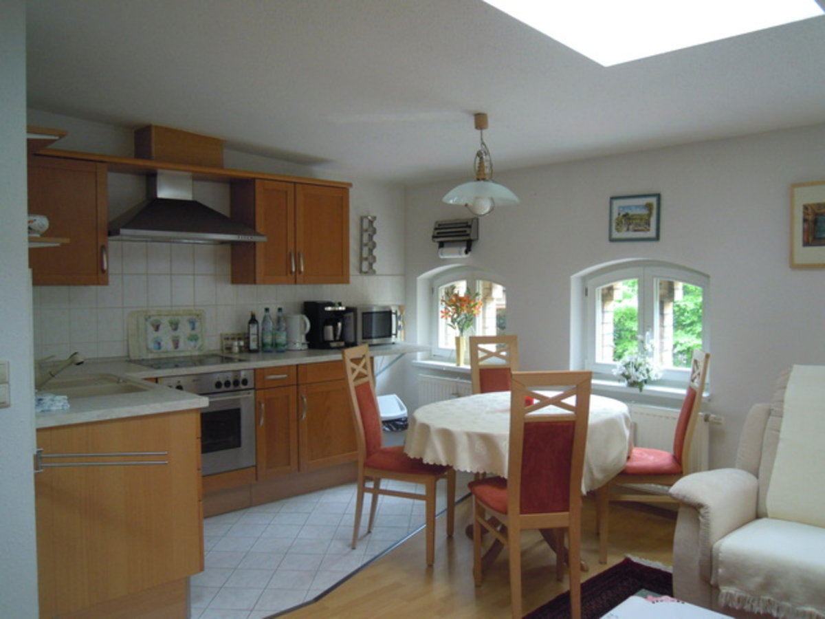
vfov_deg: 49.7
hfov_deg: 63.4
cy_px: 310
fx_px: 667
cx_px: 412
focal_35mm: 28
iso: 250
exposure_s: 1/30
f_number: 2.7
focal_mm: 5
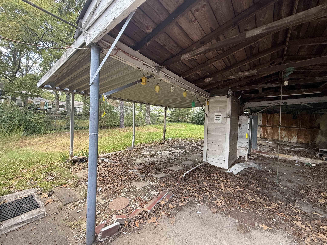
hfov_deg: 102.1
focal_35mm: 14
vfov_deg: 85.7
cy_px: 122
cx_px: 164
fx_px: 132
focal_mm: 2.22
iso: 125
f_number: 2.2
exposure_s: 1/99
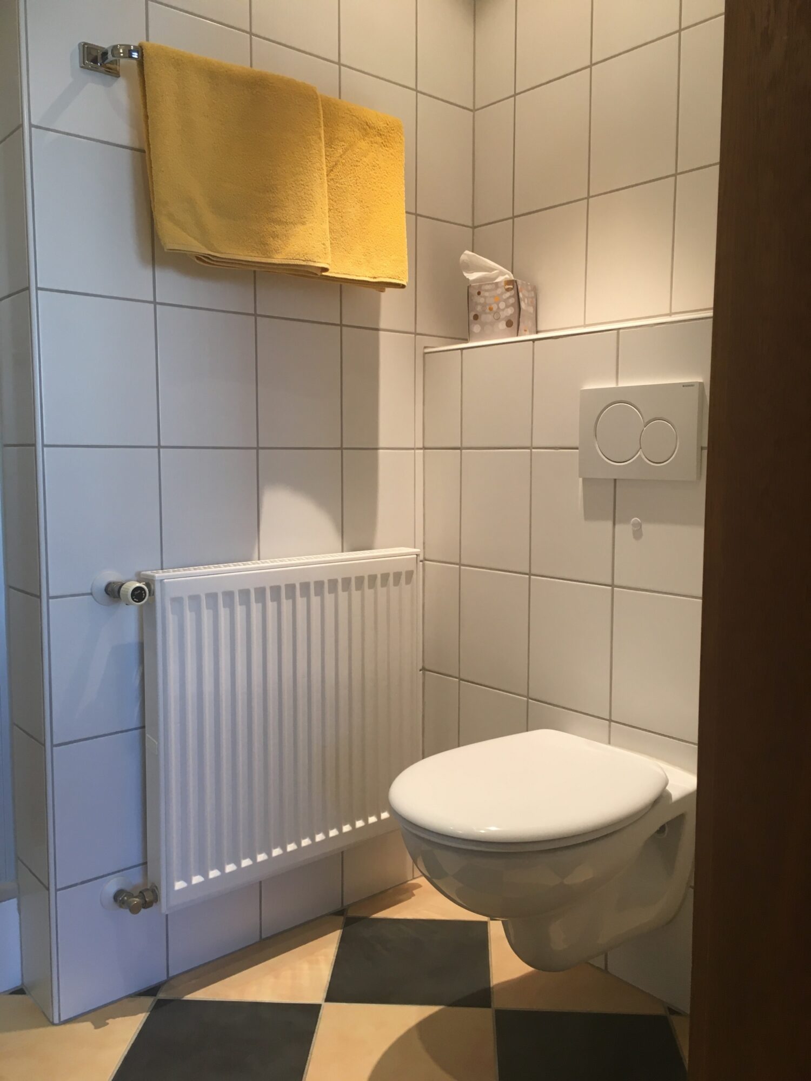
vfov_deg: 61.7
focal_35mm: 29
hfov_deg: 48.2
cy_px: 540
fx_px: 906
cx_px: 406
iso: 64
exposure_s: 1/33
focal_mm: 4.15
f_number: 2.2
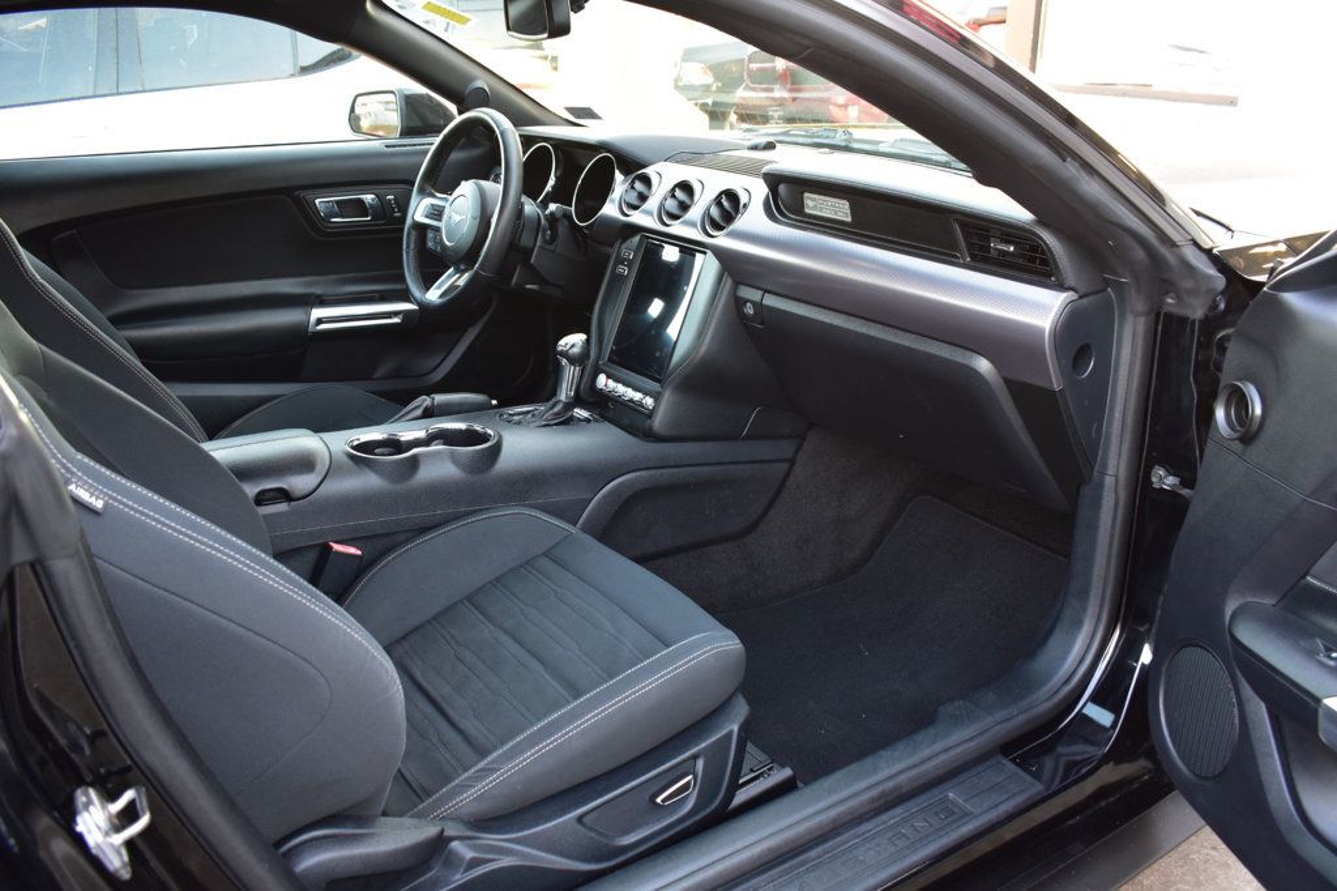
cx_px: 668
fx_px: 1114
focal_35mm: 30
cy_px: 446
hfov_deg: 61.9
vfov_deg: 43.6
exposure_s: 1/20
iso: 400
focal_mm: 20
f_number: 6.3
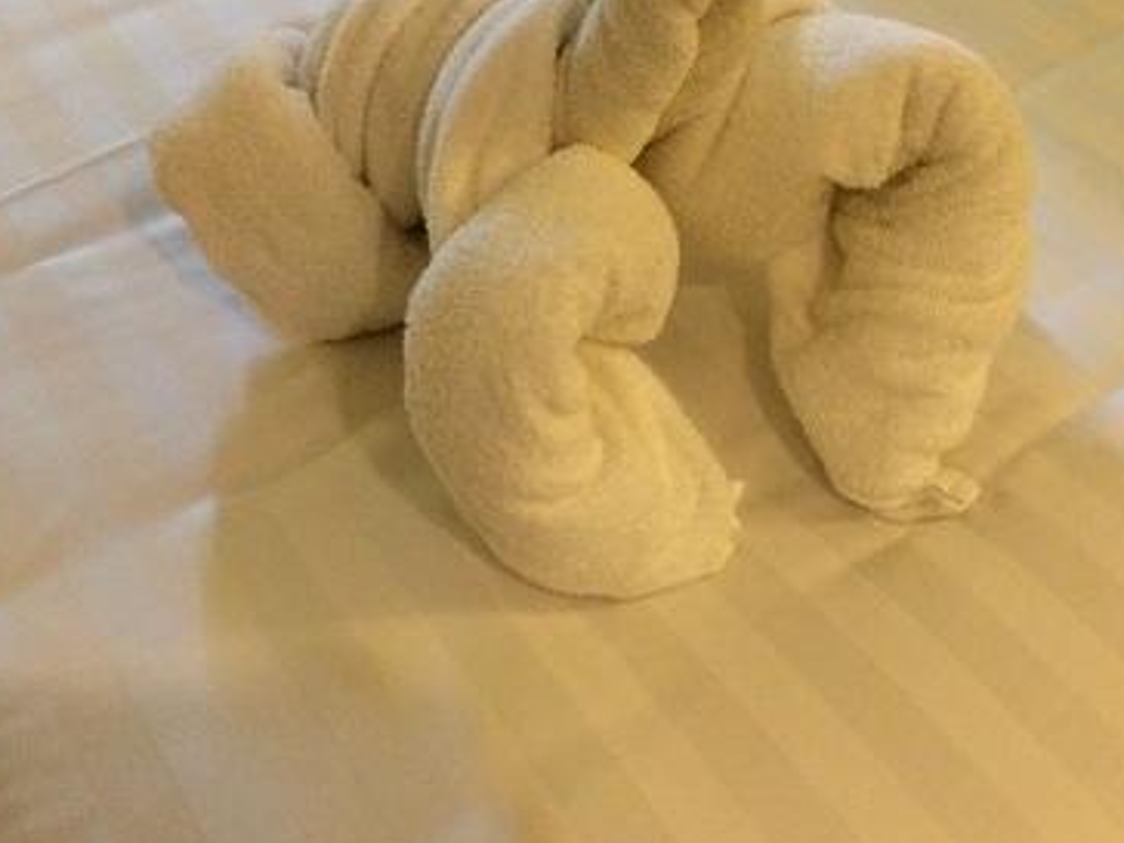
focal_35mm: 51
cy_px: 241
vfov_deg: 28.3
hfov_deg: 37.1
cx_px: 750
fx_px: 1656
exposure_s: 1/15
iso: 320
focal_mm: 4.15
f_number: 2.2
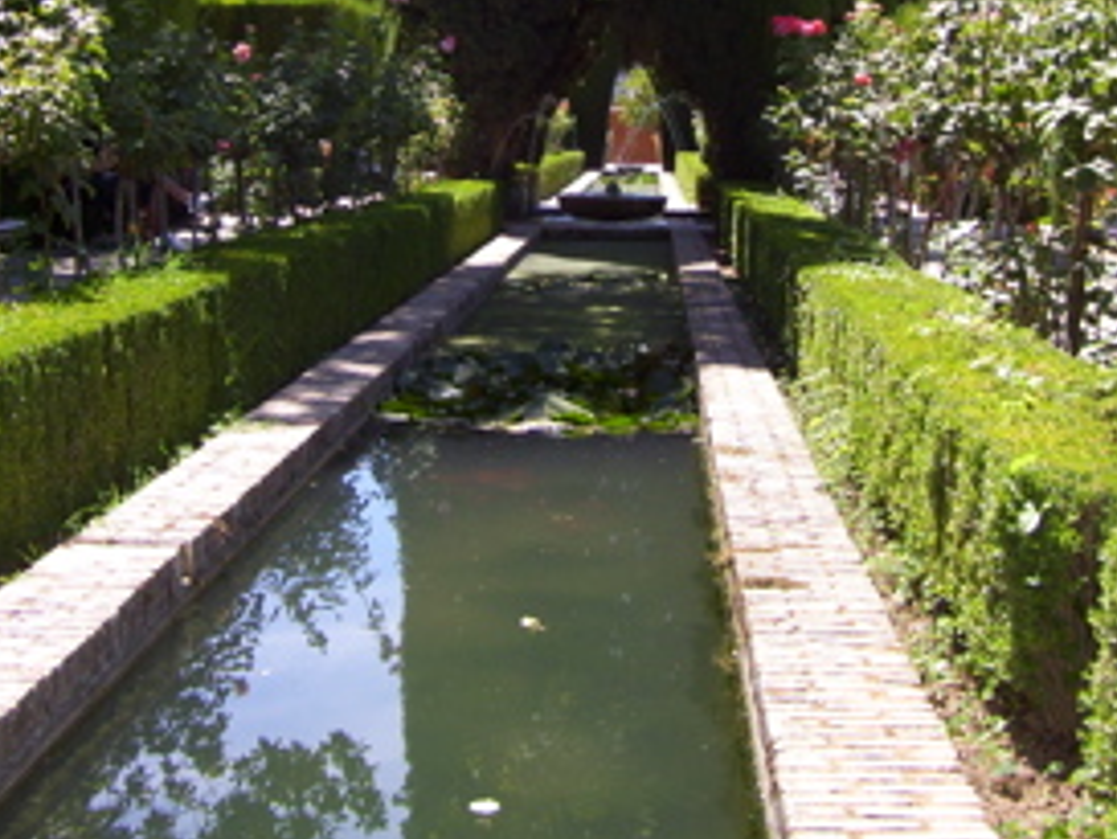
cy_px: 182
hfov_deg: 30.7
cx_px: 606
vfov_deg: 23.0
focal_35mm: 63
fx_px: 2034
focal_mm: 6
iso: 80
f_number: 2.7
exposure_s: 1/500
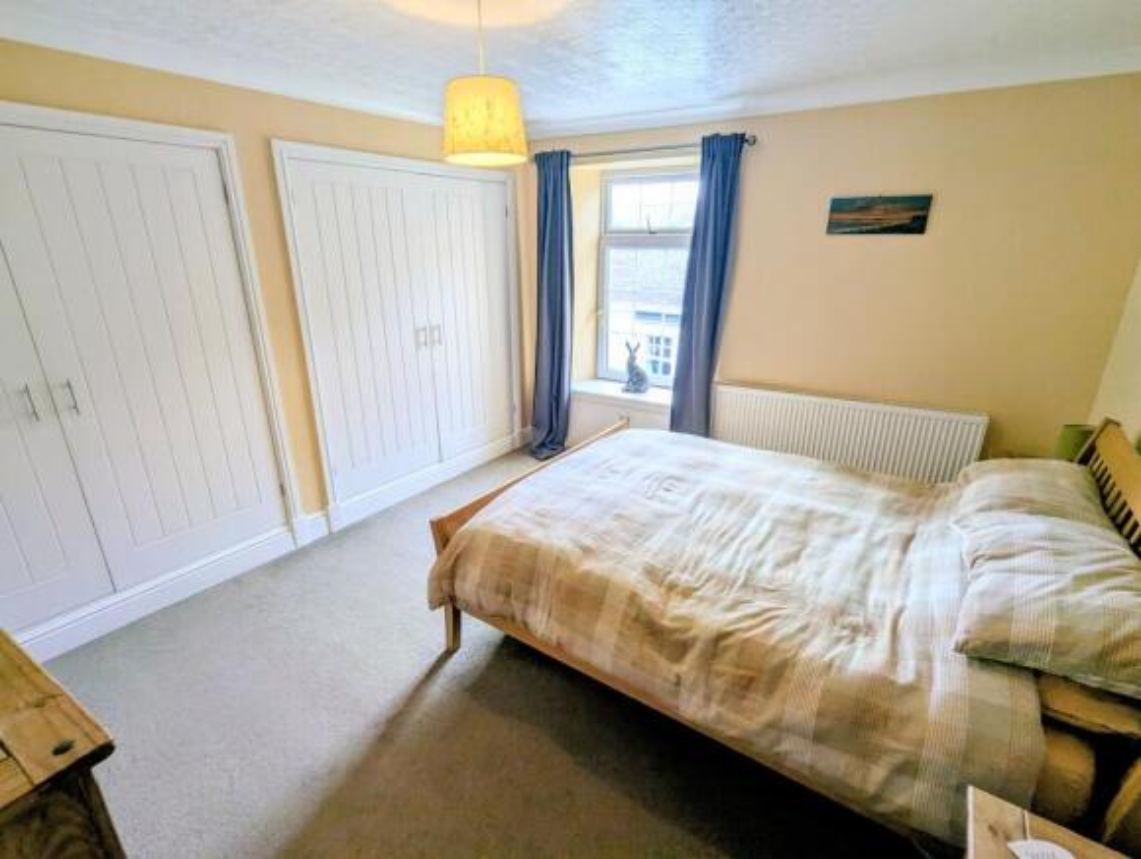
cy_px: 430
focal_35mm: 16
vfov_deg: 78.3
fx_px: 528
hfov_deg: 94.4
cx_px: 570
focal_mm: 2.35
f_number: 2.2
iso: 67
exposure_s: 1/52.7
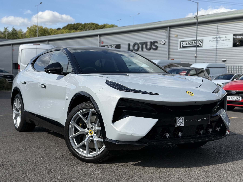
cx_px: 122
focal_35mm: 48
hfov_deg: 39.7
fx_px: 337
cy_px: 91
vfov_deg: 30.3
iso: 100
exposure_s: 1/6536
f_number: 1.78
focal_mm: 6.76
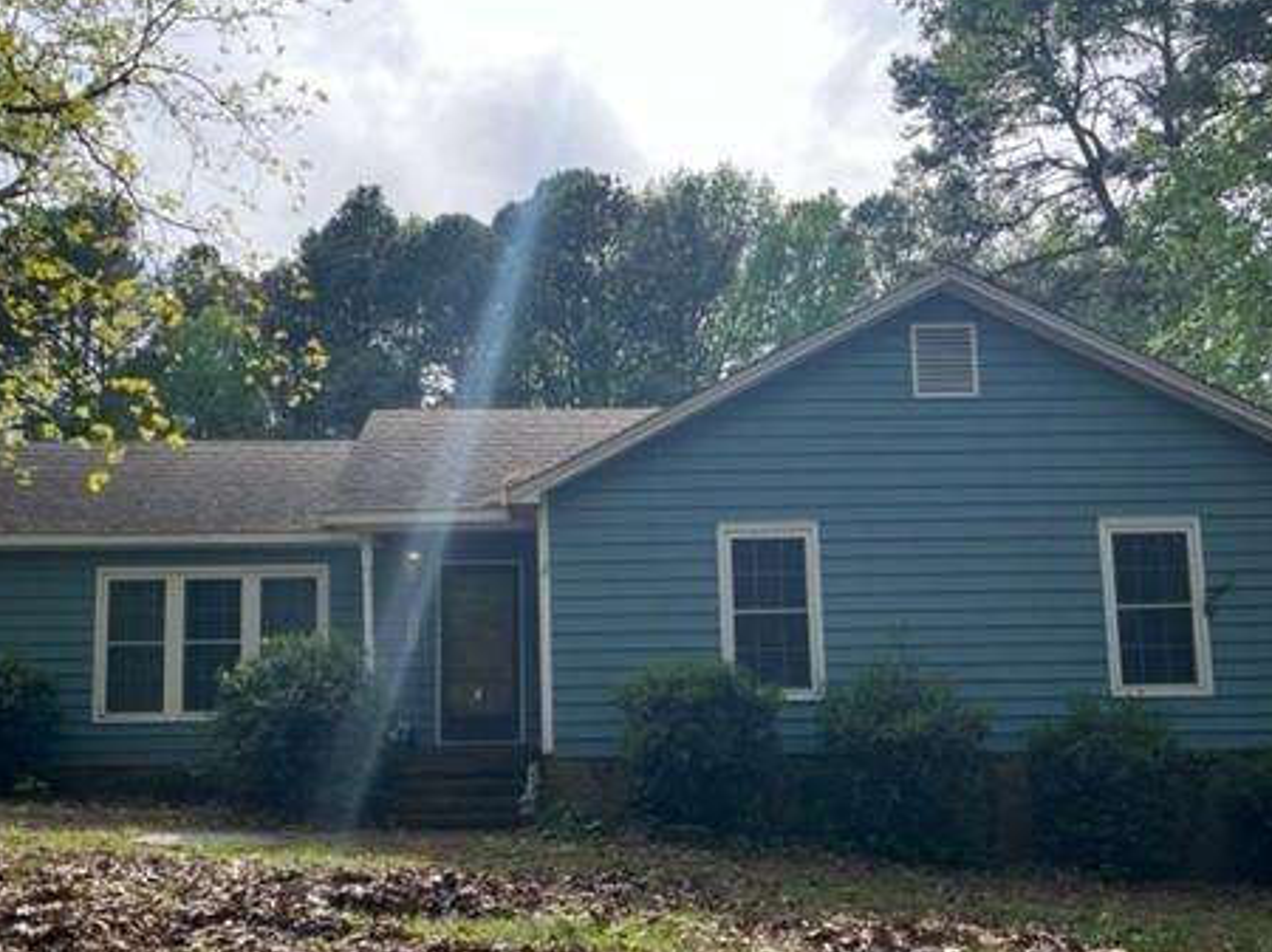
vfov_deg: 38.4
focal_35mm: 37
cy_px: 596
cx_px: 557
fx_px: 1359
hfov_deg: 50.0
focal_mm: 5.1
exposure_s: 1/1695
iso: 50
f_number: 1.6
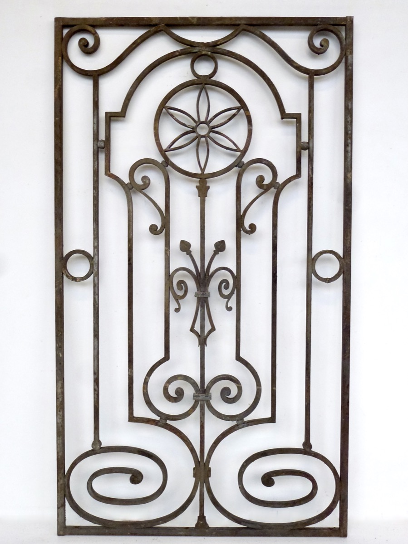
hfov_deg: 37.7
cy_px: 272
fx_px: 598
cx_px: 204
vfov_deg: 49.0
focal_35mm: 38
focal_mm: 6.8
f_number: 3.8
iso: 400
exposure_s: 1/60
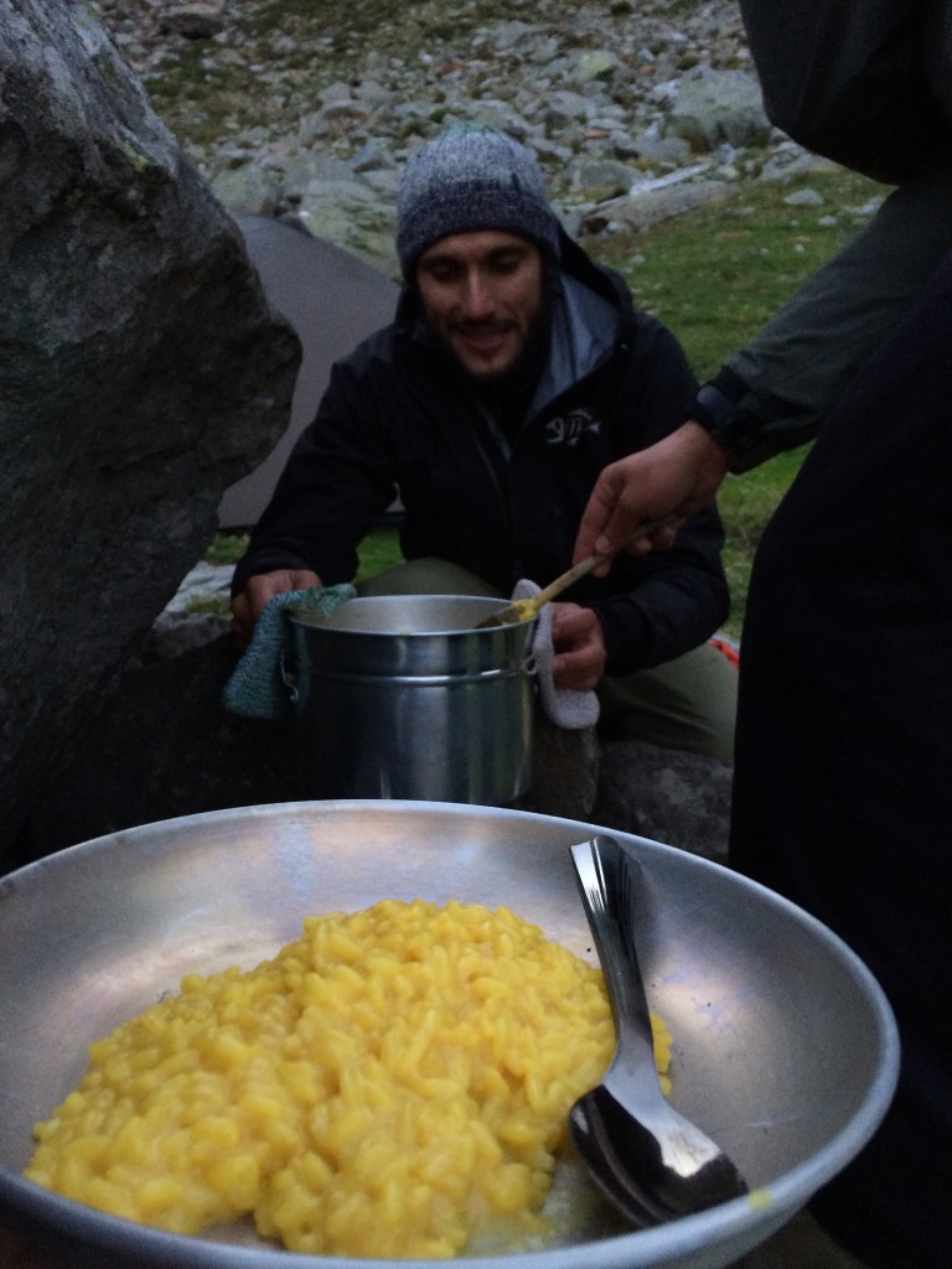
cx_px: 476
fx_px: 1063
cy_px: 634
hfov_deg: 48.2
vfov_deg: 61.7
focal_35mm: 29
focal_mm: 4.15
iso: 160
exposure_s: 1/30
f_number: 2.2
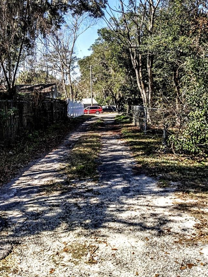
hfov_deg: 49.5
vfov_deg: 63.2
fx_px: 224
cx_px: 86
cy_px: 120
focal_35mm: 28
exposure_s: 1/1217
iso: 100
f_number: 2
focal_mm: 3.54
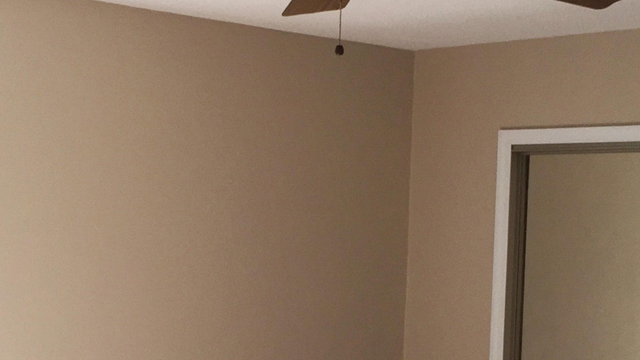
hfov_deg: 24.4
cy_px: 310
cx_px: 264
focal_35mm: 87
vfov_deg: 13.8
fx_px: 1477
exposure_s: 1/120
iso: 50
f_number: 2.2
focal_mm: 4.15
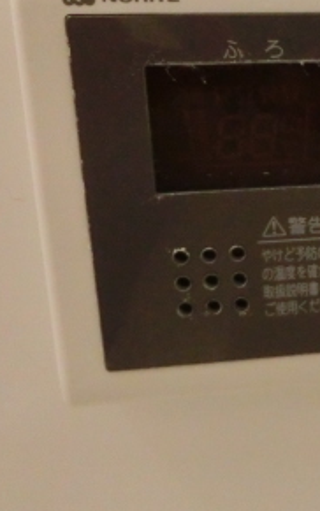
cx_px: 455
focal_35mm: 56
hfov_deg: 20.4
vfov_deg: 36.0
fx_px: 781
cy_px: 188
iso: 800
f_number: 3
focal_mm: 4.24
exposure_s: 1/60
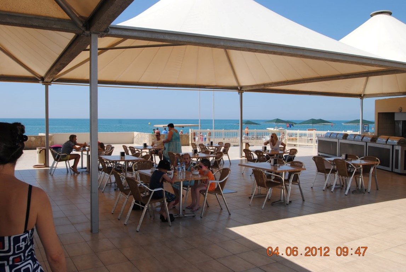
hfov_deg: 59.4
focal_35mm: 32
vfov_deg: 41.8
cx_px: 203
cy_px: 136
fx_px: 356
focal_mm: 21
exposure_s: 1/200
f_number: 10
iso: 100
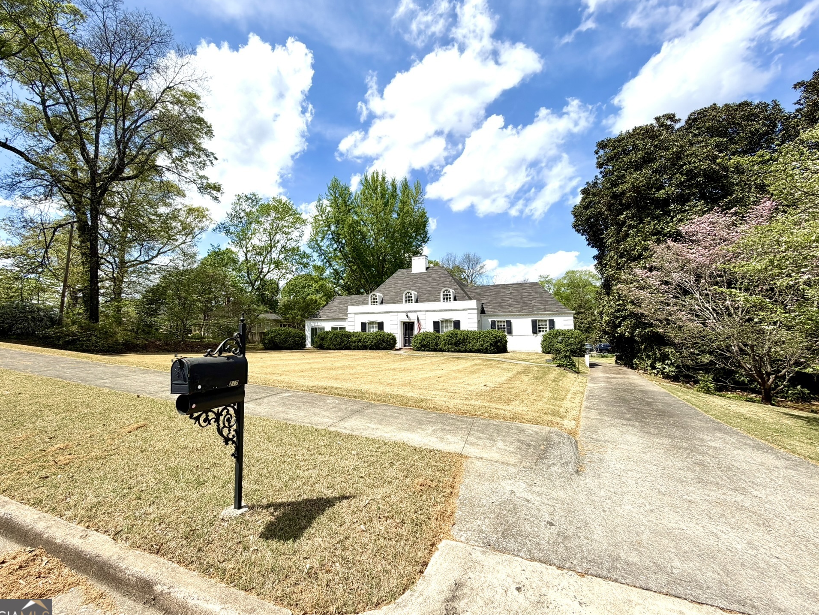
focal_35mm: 15
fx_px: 355
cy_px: 302
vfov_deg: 81.8
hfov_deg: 98.1
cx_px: 393
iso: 20
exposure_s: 1/1001
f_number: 2.2
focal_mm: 2.22
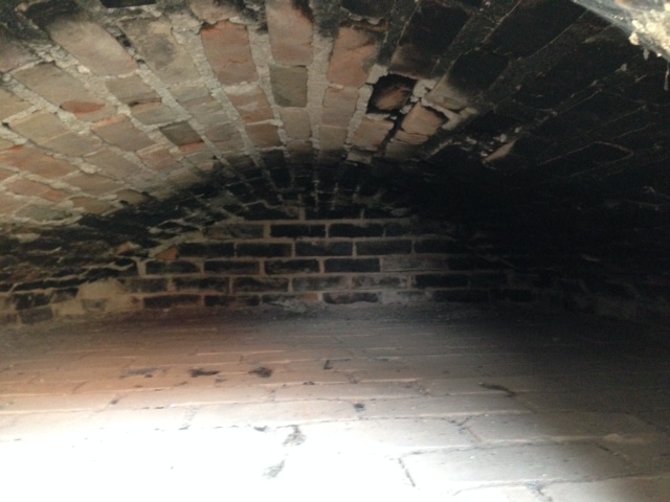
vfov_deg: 42.9
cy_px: 251
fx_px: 639
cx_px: 335
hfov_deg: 55.4
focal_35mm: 33
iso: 500
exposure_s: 1/15
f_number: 2.4
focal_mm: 4.12
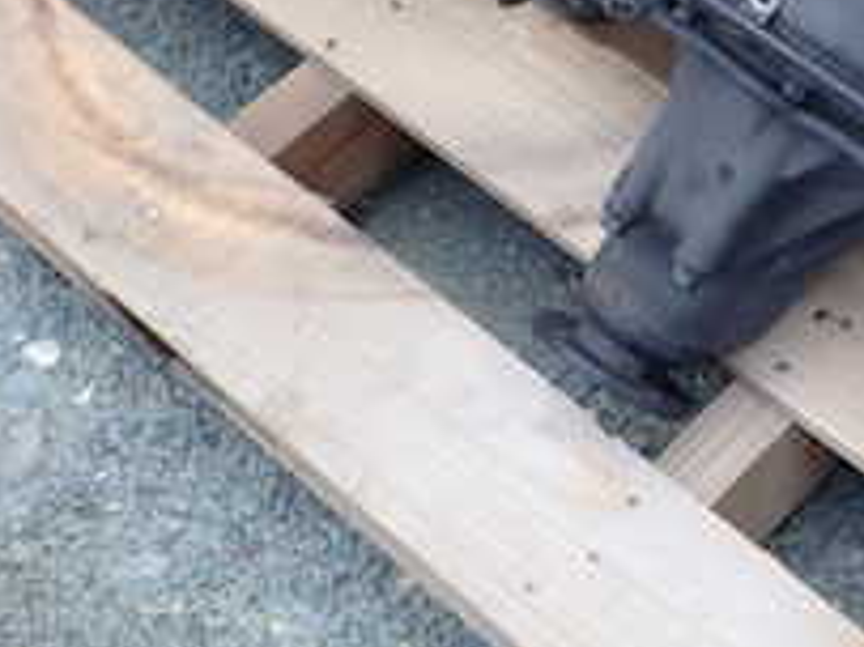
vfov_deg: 19.8
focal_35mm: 74
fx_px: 1846
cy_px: 243
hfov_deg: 23.3
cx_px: 1128
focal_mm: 4.5
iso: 100
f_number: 2.8
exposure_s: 1/400
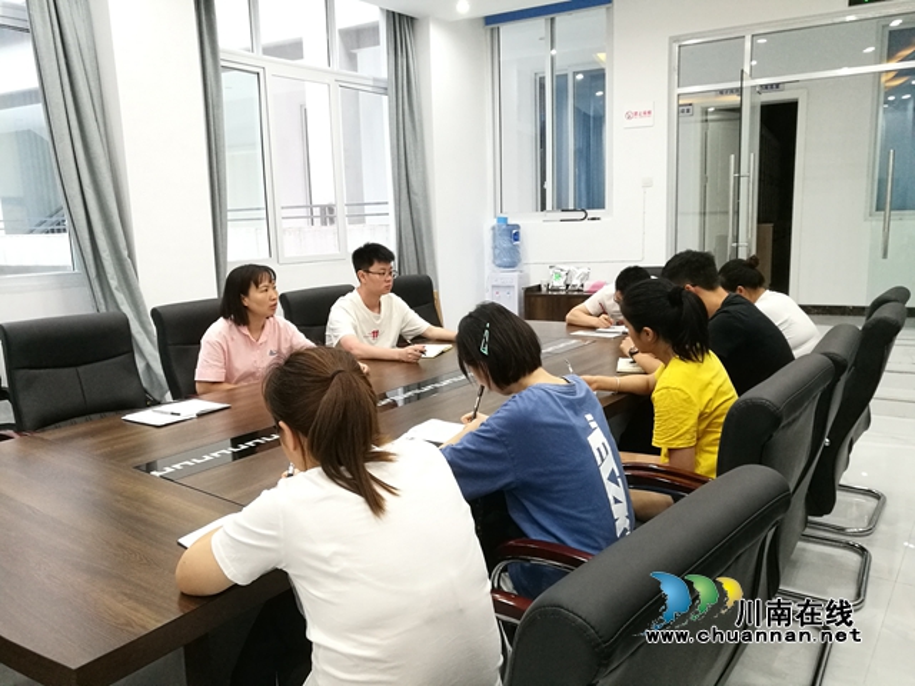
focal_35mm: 27
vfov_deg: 51.4
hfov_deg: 65.3
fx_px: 714
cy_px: 343
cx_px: 458
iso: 400
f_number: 2.2
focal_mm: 4.5
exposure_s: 1/33.3
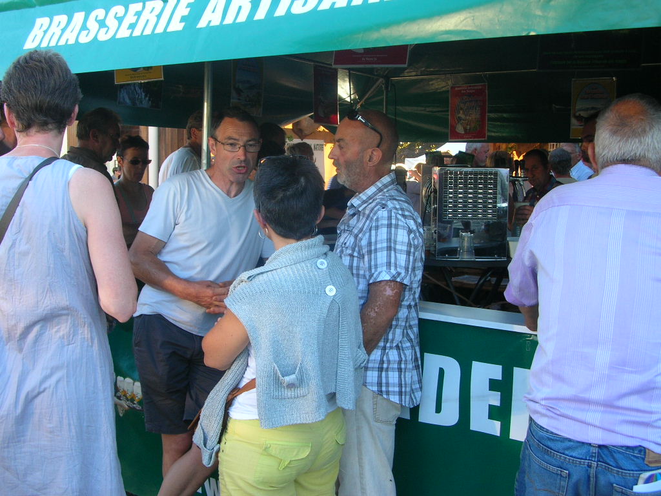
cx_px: 330
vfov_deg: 36.0
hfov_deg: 46.8
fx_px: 764
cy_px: 248
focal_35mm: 40
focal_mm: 6.6
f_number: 3
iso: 50
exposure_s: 1/54.8
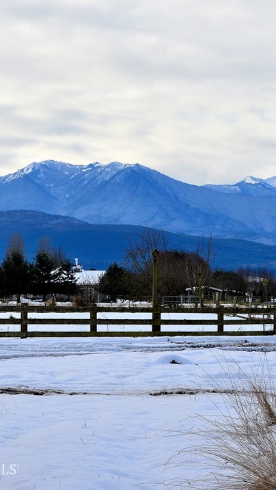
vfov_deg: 16.4
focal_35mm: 131
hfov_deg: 9.2
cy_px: 245
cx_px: -19
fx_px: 1699
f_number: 8
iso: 100
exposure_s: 1/250
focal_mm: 55
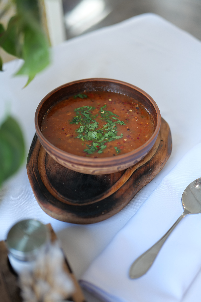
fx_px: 418
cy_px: 151
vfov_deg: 39.6
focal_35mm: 50
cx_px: 100
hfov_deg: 27.0
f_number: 1.8
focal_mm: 50
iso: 200
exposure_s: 1/80
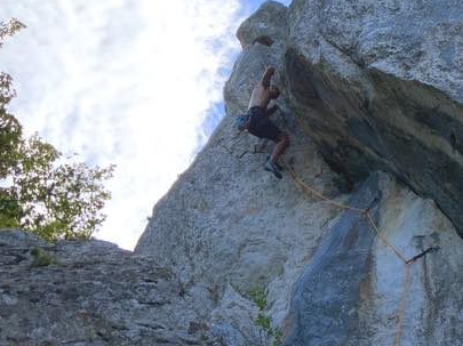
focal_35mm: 43
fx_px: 575
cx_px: 336
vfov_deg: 33.5
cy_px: 192
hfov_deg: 42.8
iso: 16
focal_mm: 3
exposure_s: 1/534
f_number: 1.8
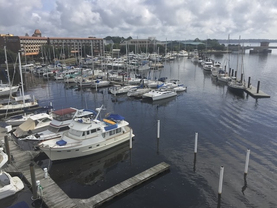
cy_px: 104
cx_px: 138
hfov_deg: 61.7
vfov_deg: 48.2
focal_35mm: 29
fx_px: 232
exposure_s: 1/2825
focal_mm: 4.15
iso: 32
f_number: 2.2
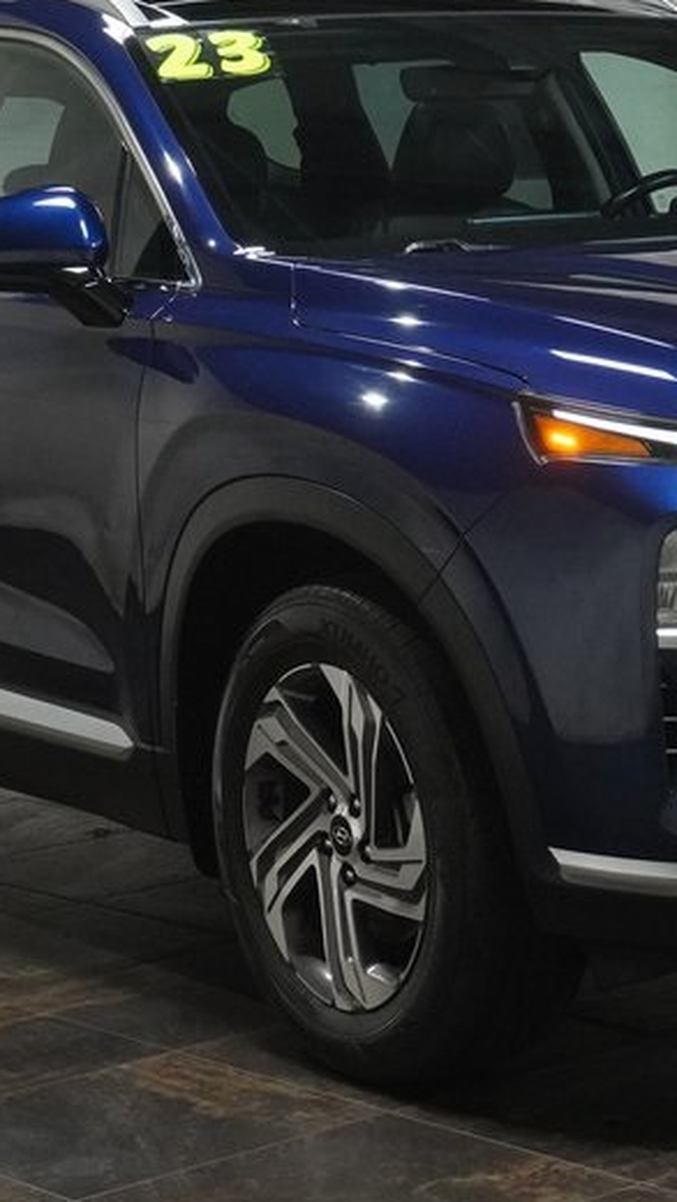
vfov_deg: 21.6
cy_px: 563
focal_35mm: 99
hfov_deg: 12.2
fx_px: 3155
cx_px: 529
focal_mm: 32
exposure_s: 1/125
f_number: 8
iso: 3200
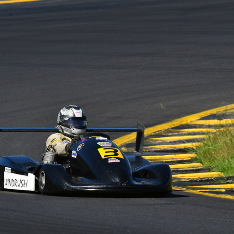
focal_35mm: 1047
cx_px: 113
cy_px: 118
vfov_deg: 1.7
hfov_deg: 1.7
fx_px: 8007
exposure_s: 1/640
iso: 400
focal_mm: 500
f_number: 11
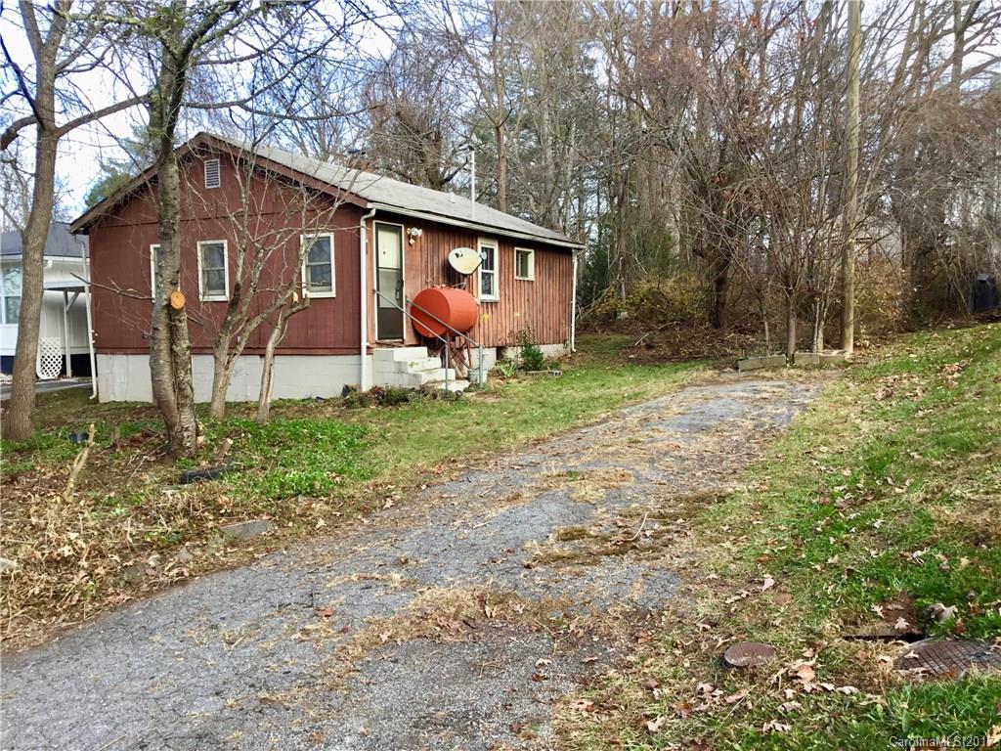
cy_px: 376
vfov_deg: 45.4
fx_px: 896
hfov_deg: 58.4
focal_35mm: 31
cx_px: 500
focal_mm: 3.3
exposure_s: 1/189
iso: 25
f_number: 2.4
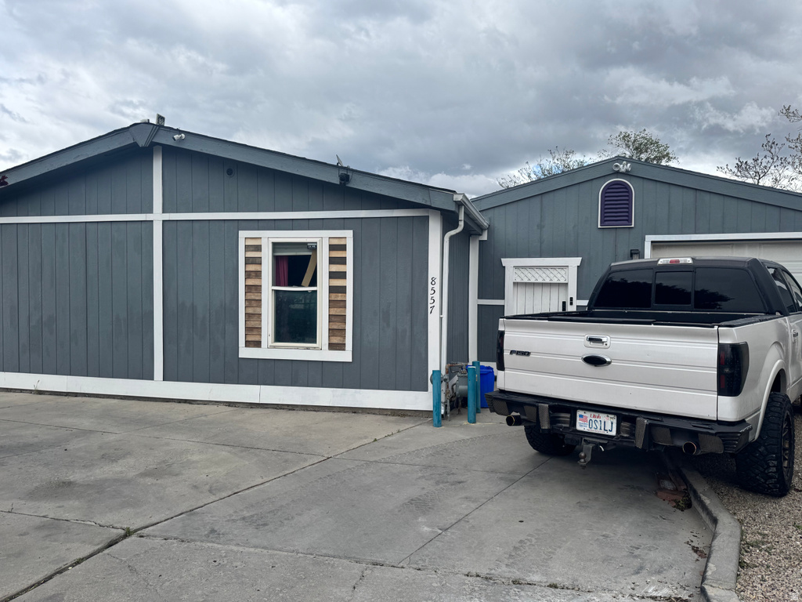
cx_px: 401
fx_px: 556
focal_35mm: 24
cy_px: 301
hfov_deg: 71.6
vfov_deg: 56.8
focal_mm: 6.76
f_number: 1.78
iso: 80
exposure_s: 1/3597
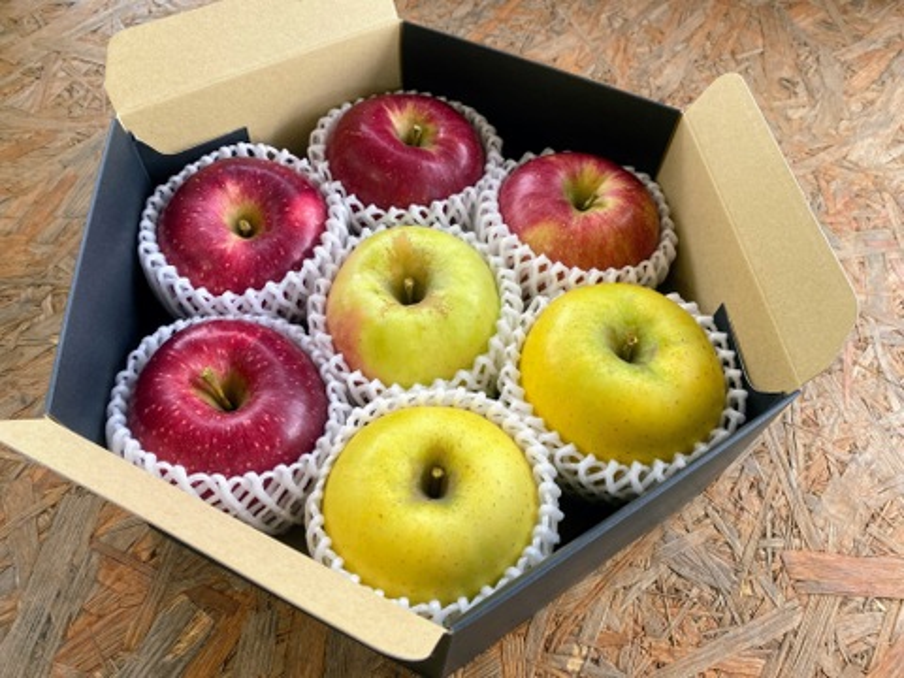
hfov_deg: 67.3
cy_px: 339
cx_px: 452
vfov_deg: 53.1
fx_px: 679
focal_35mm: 26
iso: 80
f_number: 1.8
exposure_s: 1/121
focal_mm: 4.25
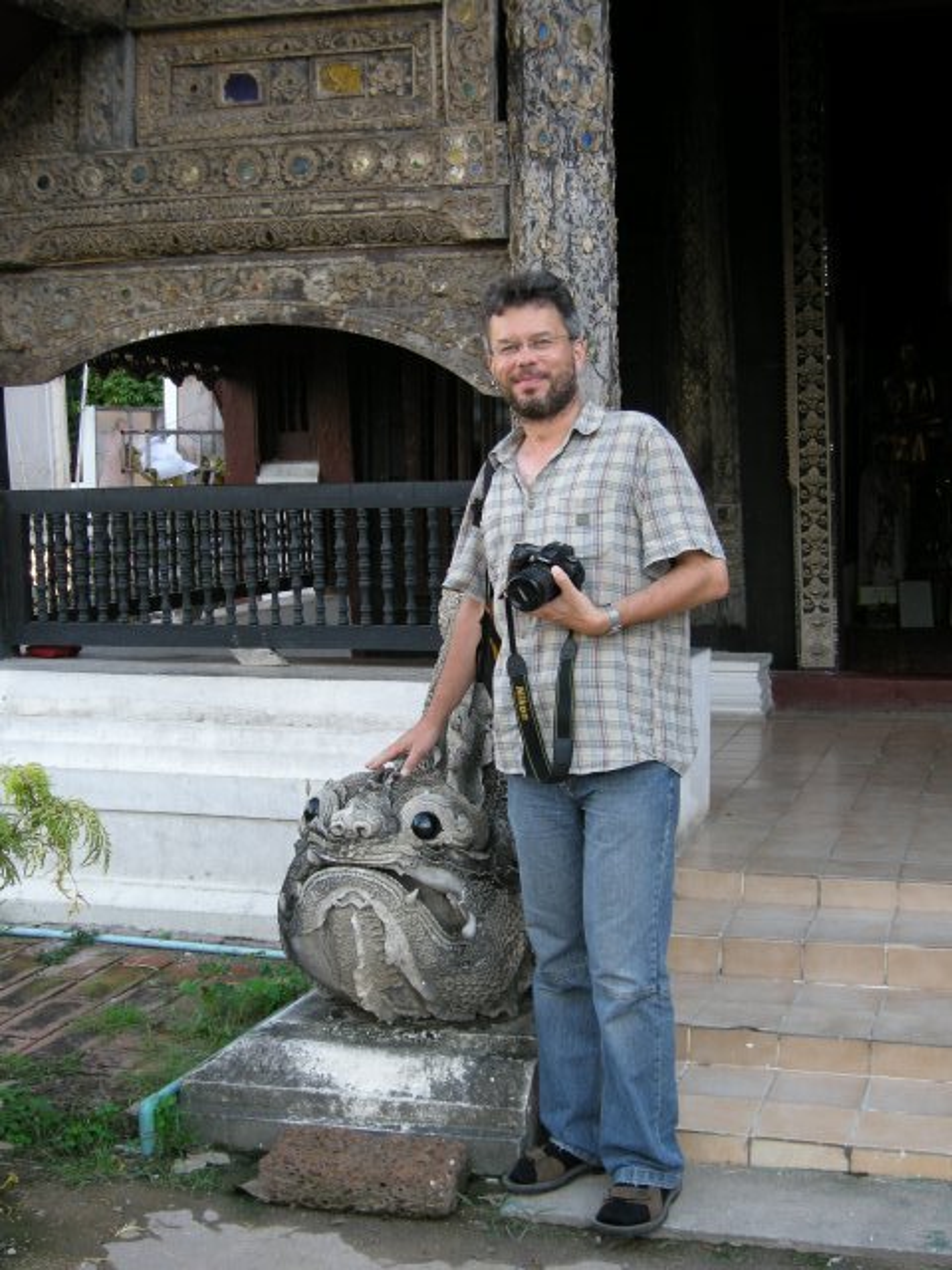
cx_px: 476
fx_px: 1760
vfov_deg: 39.7
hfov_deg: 30.3
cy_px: 635
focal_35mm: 48
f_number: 3.1
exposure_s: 1/57.8
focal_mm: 10.1
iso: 64
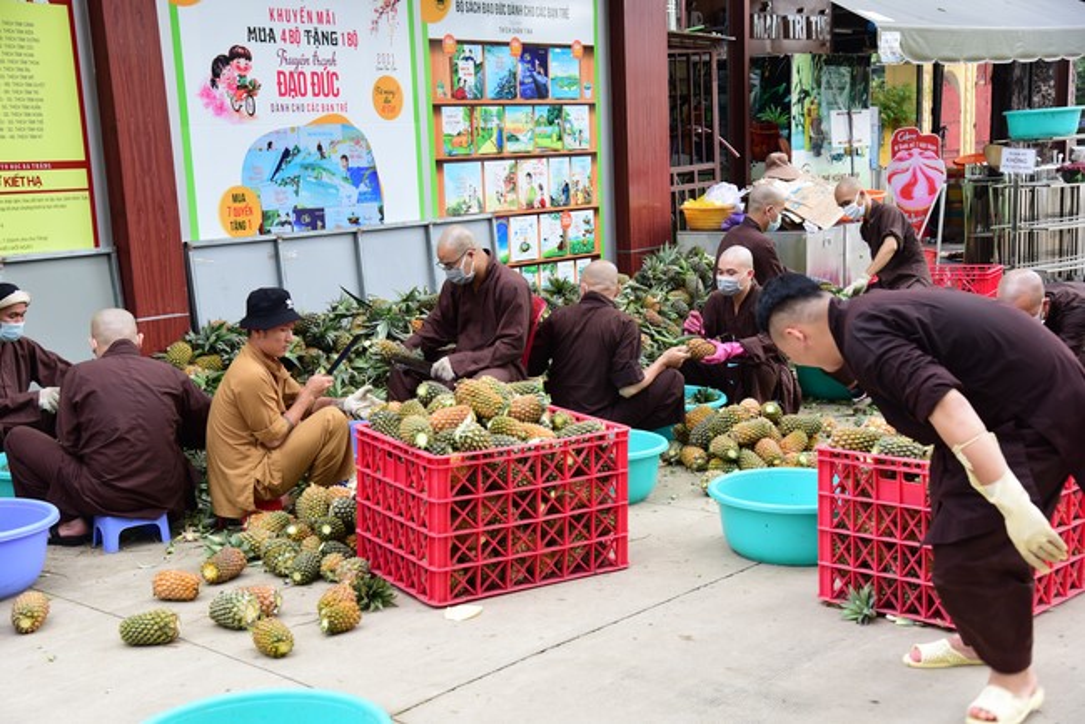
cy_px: 362
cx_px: 542
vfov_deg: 27.0
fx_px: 1508
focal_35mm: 50
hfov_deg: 39.6
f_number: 5.6
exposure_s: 1/160
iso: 400
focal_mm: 50
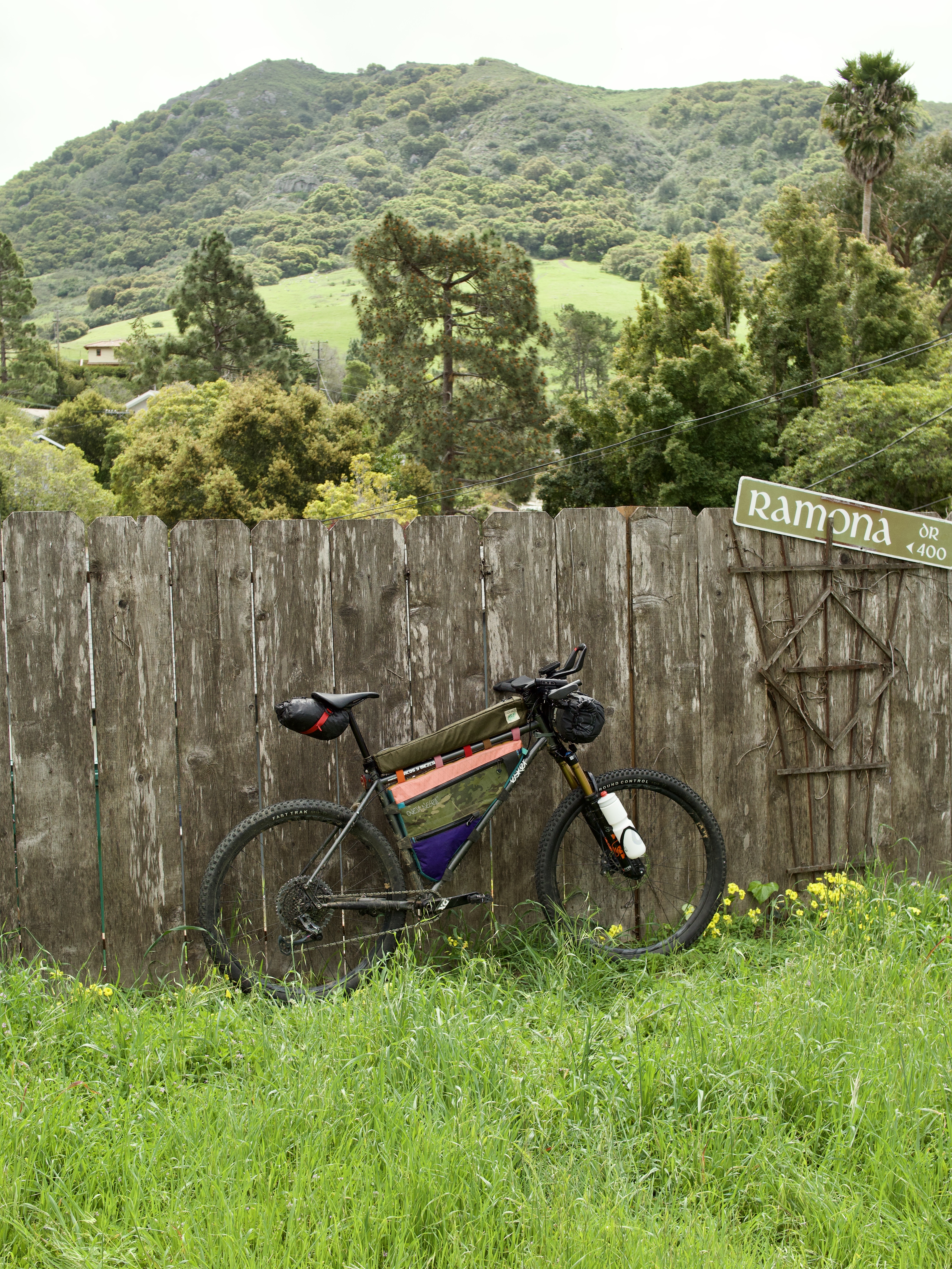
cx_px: 469
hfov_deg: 28.6
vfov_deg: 37.5
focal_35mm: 51
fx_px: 1870
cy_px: 644
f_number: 4
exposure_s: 1/1000
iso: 400
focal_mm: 25
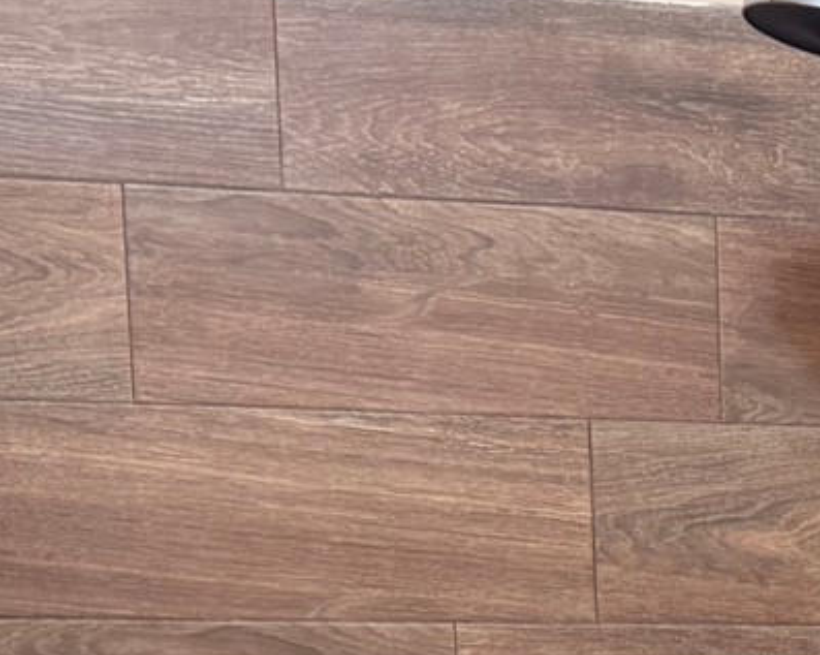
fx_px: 2934
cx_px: 1022
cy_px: 1143
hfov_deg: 15.3
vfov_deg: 11.8
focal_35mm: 121
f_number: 1.78
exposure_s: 1/120
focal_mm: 6.76
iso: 200
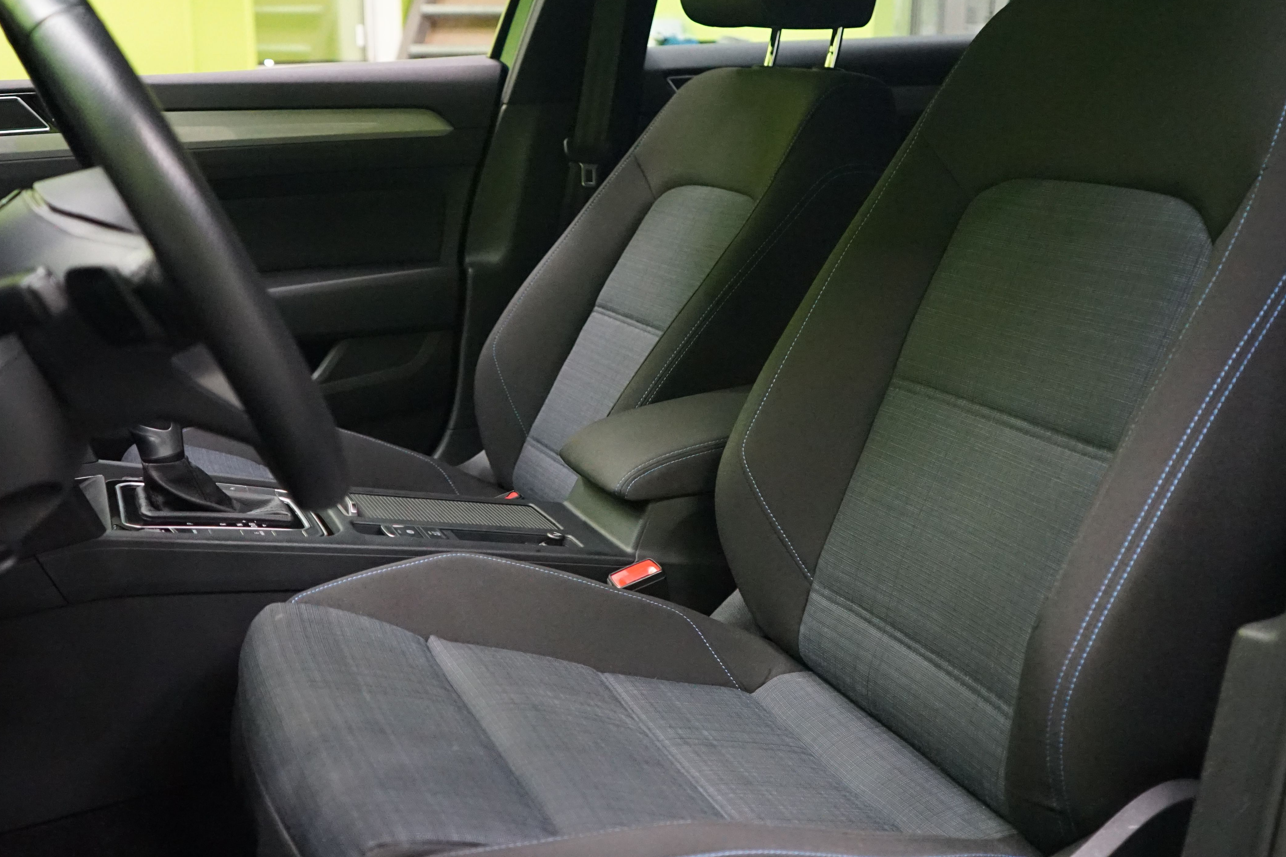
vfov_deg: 33.4
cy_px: 467
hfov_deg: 48.4
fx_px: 1429
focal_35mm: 40
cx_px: 602
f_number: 3.5
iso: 6400
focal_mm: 28
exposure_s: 1/60
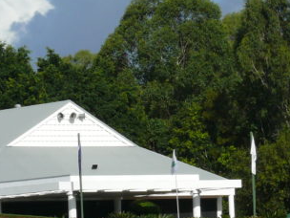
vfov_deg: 4.9
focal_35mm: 303
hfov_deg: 6.5
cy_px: 148
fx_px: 2538
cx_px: 54
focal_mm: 19
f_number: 7.1
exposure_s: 1/500
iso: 100
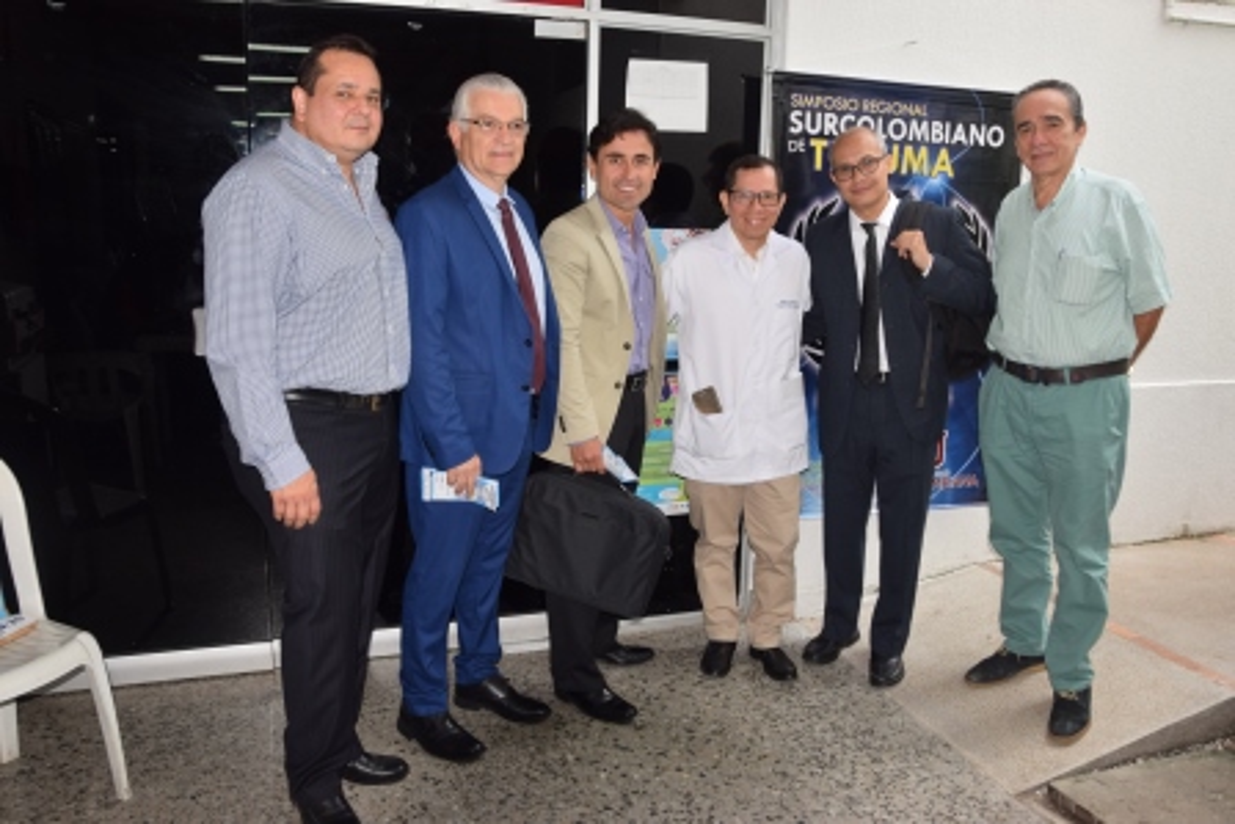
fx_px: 926
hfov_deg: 67.4
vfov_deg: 48.0
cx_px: 618
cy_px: 412
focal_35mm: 27
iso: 250
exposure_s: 1/80
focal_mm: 18
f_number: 6.3
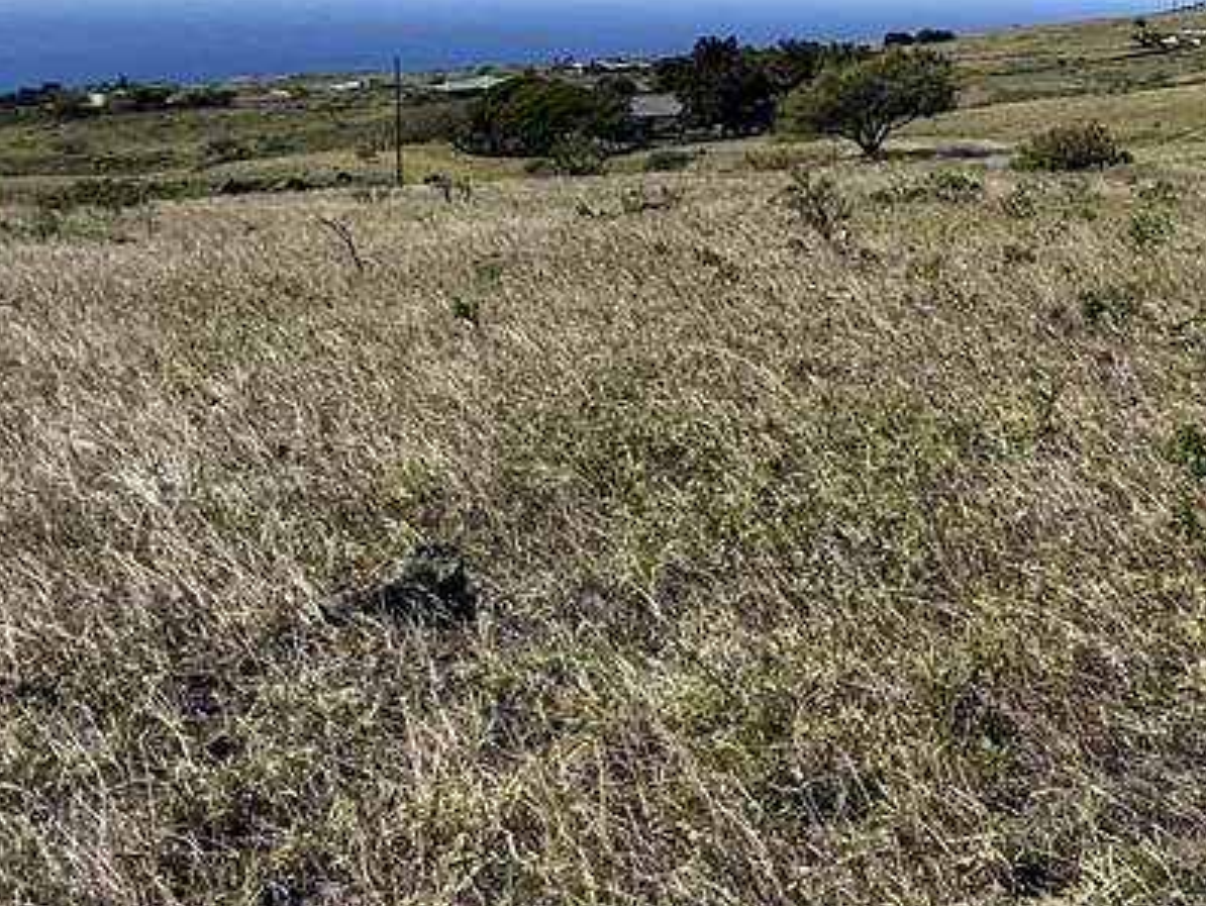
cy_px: 73
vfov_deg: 30.6
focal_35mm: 45
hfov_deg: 35.1
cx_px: 1373
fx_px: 1569
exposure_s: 1/2976
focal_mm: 2.22
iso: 50
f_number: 2.2
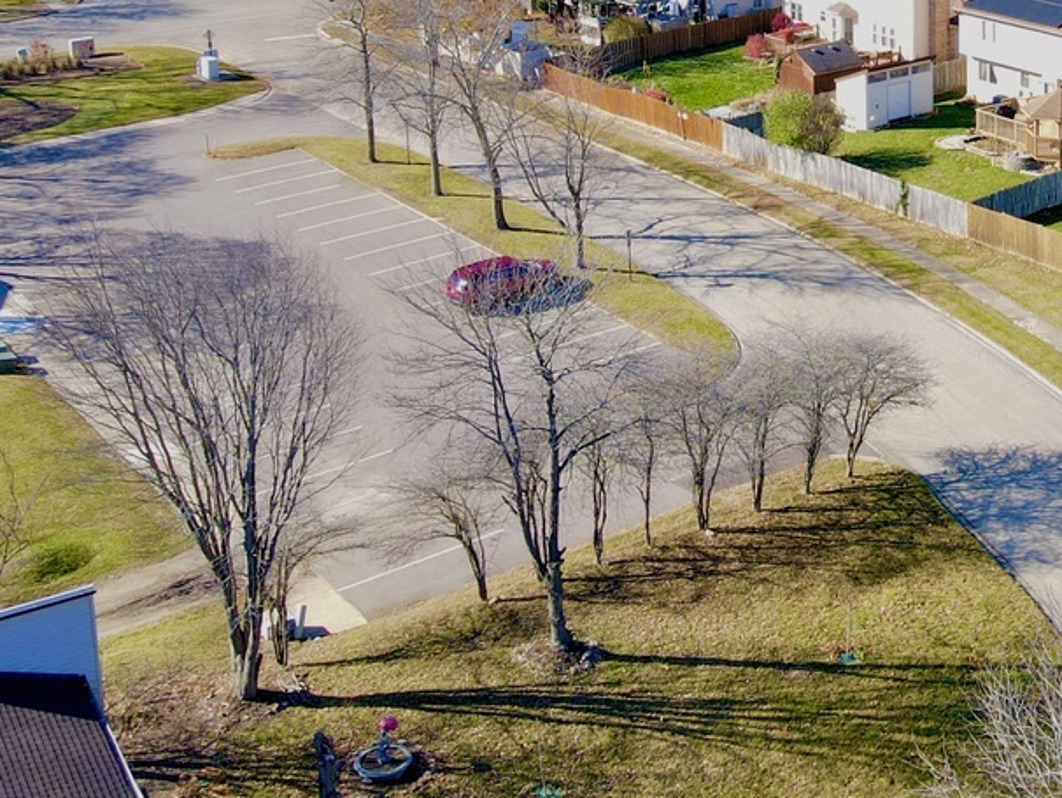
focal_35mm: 57
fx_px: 1749
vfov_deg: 24.3
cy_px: -33
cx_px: 990
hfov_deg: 31.9
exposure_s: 1/180
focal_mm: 4.5
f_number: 2.8
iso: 100
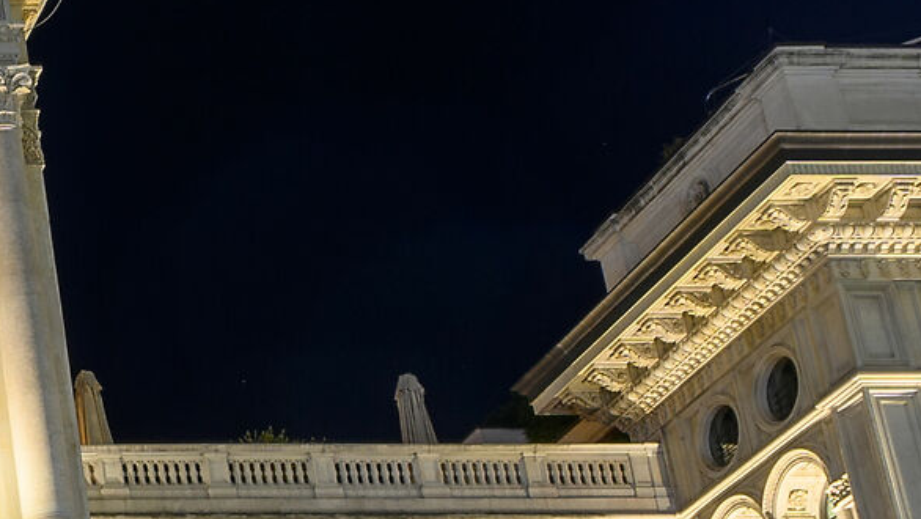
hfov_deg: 16.8
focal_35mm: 103
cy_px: 684
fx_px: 2516
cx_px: -795
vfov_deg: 11.4
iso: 100
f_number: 8
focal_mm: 16
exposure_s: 1/1.67
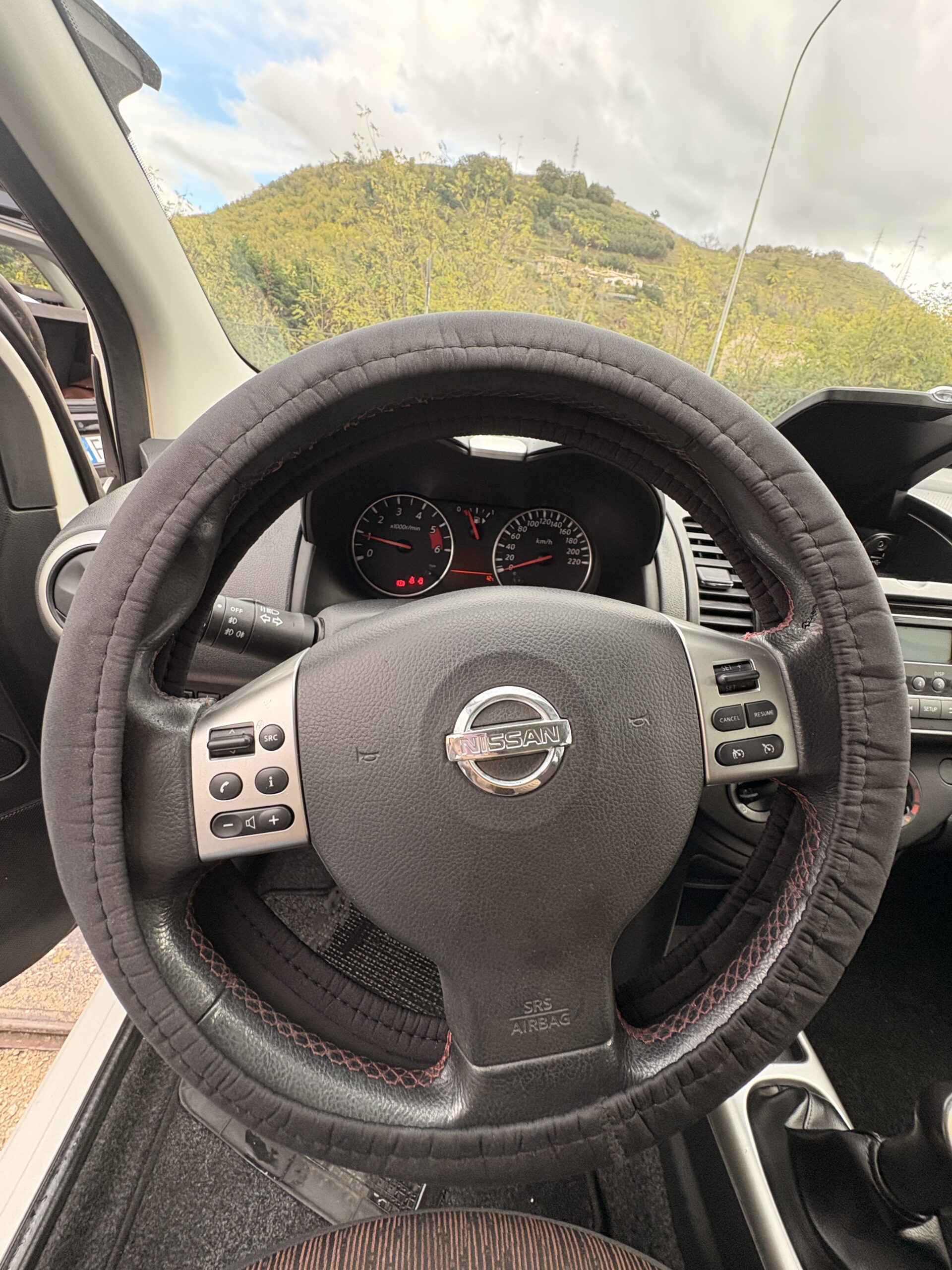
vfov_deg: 102.1
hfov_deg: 85.7
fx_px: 513
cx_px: 476
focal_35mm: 14
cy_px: 635
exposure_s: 1/99
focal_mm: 2.22
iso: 200
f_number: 2.2
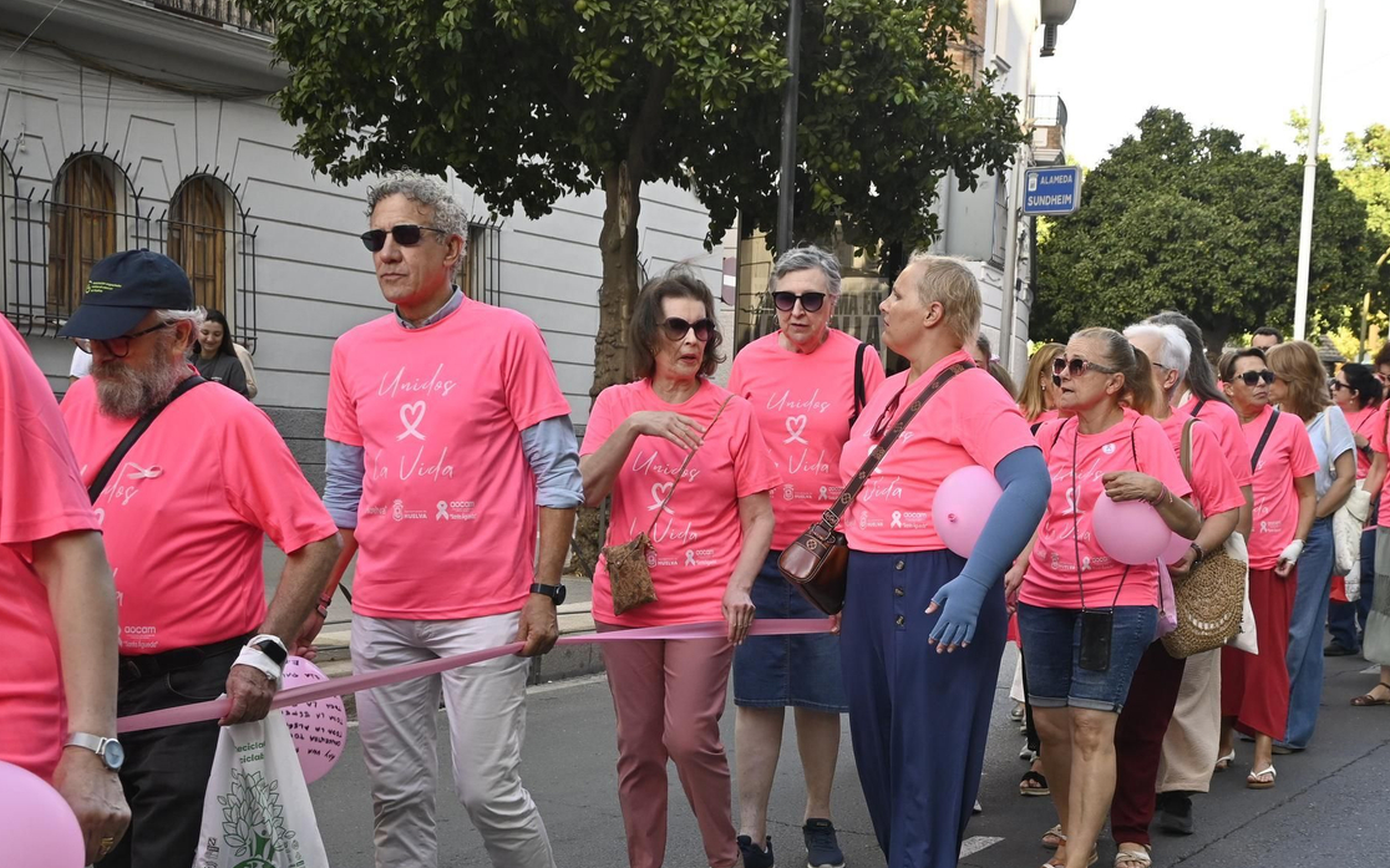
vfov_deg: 22.6
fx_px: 2159
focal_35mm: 57
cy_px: 635
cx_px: 844
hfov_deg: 35.5
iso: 250
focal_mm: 26
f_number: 5.6
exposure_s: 1/200
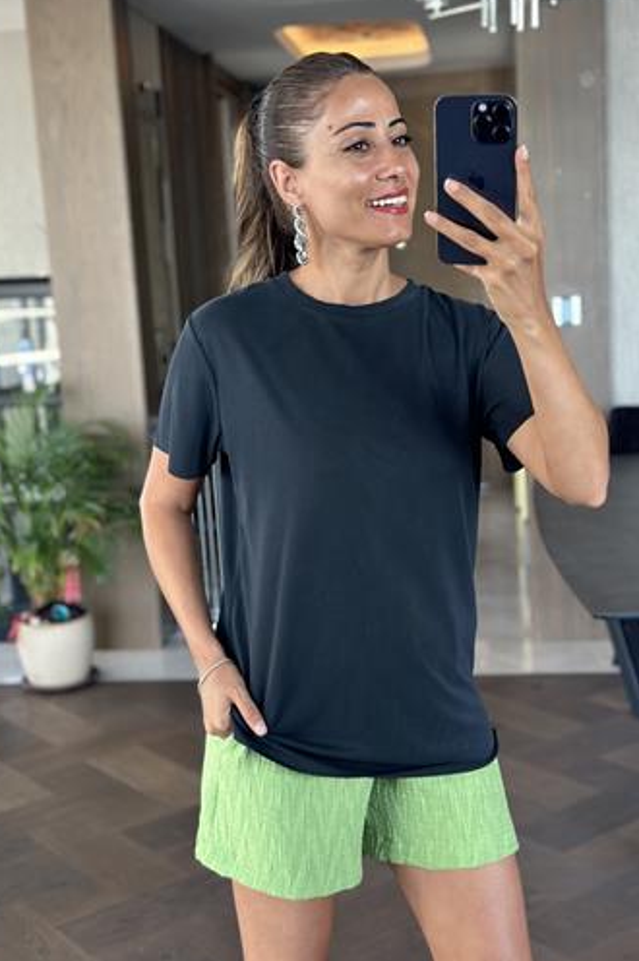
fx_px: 1360
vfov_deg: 38.9
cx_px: 341
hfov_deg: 26.4
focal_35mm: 51
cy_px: 477
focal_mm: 6.86
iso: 125
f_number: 1.78
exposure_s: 1/60
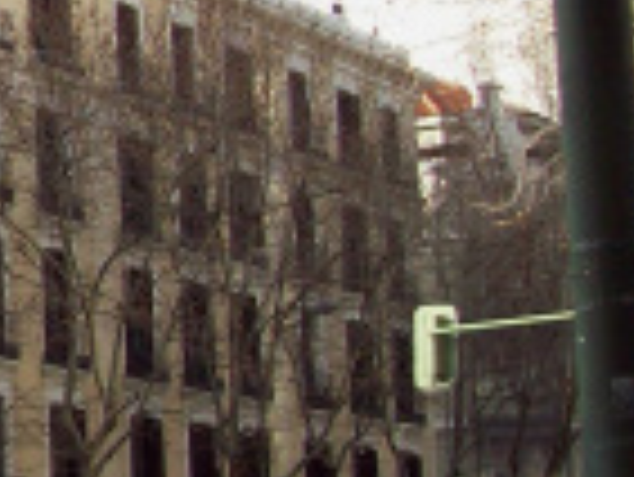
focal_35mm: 143
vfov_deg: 10.4
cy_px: 171
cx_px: -594
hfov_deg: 12.3
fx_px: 2621
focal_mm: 6
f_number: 2.7
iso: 80
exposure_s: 1/436
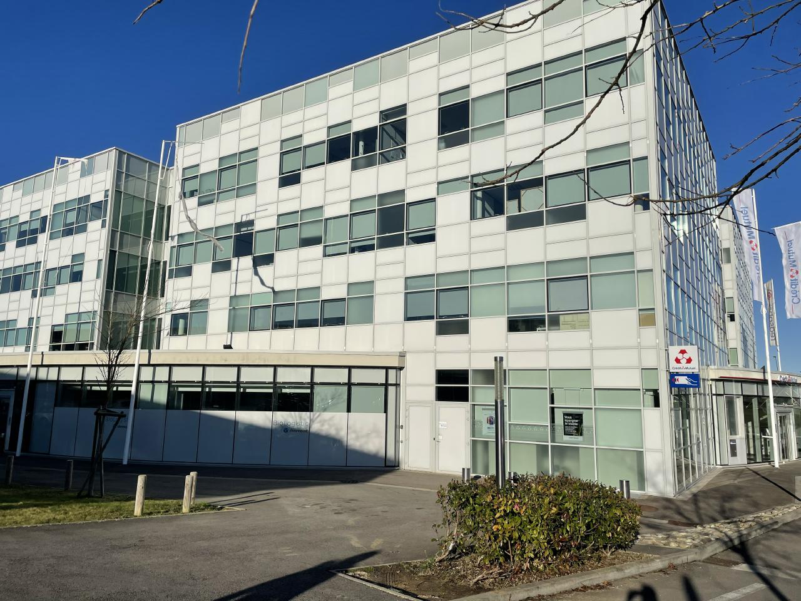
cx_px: 400
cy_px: 300
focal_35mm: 26
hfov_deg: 67.3
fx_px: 602
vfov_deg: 53.1
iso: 32
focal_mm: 4.2
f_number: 1.6
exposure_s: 1/9091
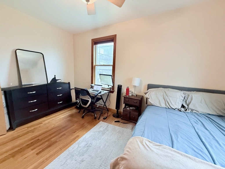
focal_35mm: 14
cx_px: 112
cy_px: 84
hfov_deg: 102.1
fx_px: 91
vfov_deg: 85.7
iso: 400
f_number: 2.2
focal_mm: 2.22
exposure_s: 1/120
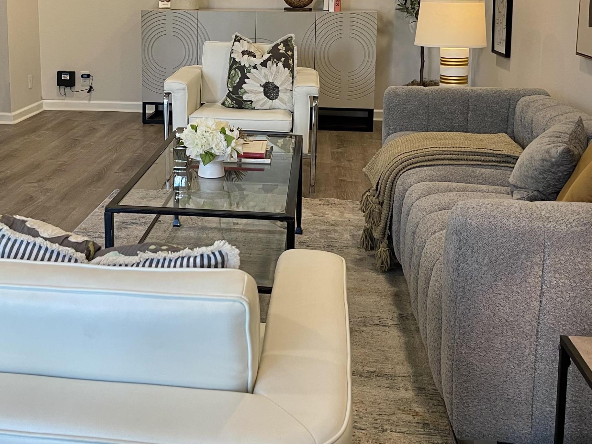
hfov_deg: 44.3
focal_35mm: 42
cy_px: 75
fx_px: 718
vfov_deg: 33.1
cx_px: 212
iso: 80
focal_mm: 5.1
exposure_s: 1/60
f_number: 1.6
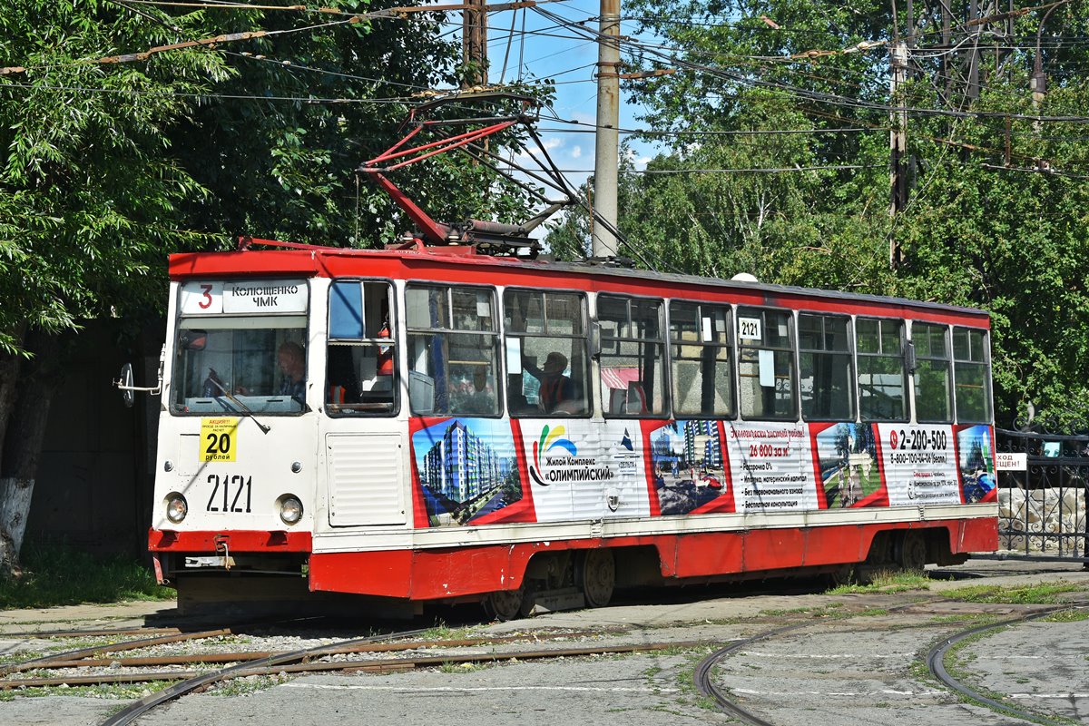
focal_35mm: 93
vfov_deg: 14.7
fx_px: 2813
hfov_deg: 21.9
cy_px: 363
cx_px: 544
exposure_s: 1/500
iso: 140
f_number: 8
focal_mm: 62
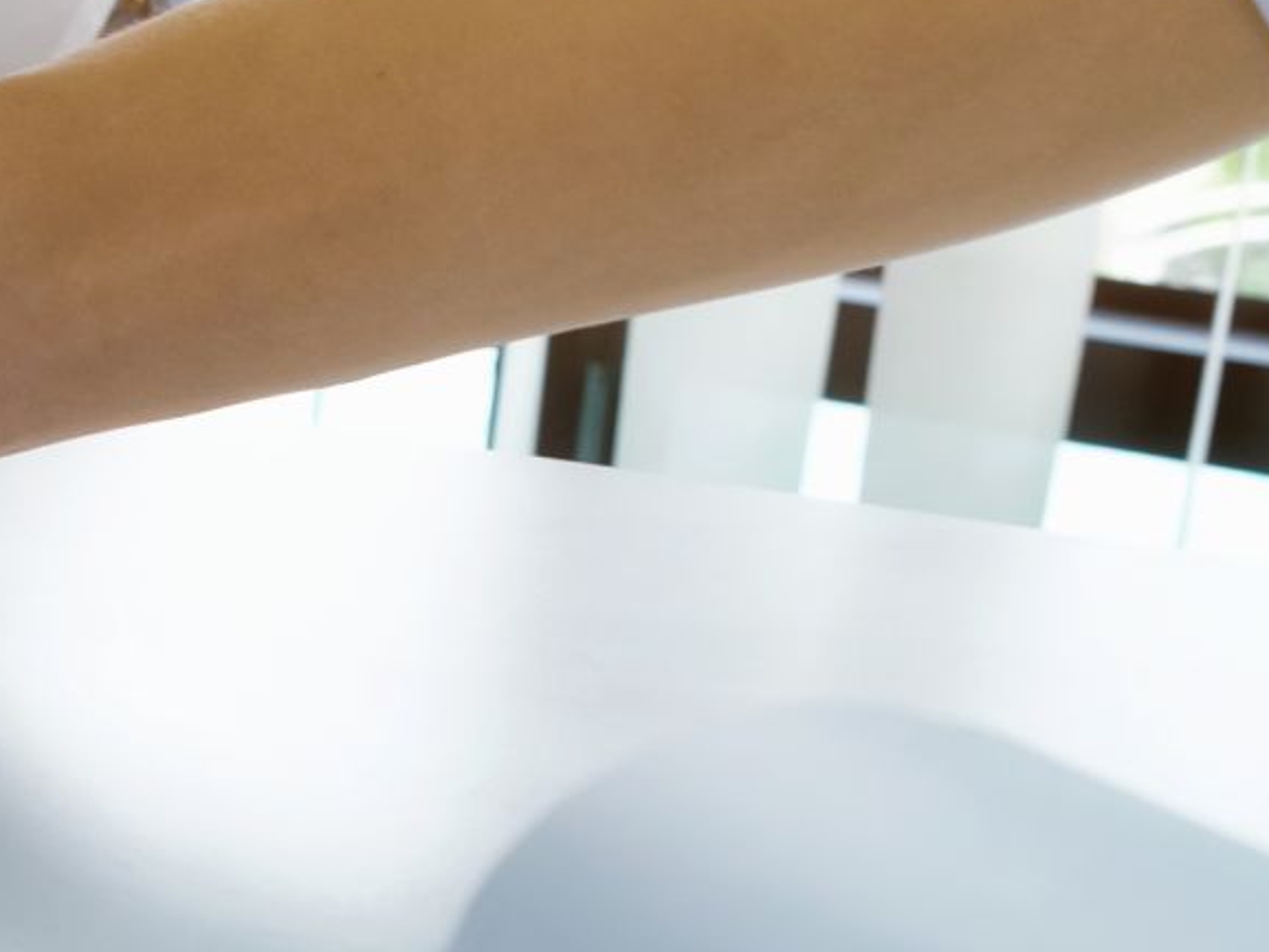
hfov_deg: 20.1
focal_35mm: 90
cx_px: -345
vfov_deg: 16.4
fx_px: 3300
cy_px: 661
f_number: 4.5
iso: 500
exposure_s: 1/125
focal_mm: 18
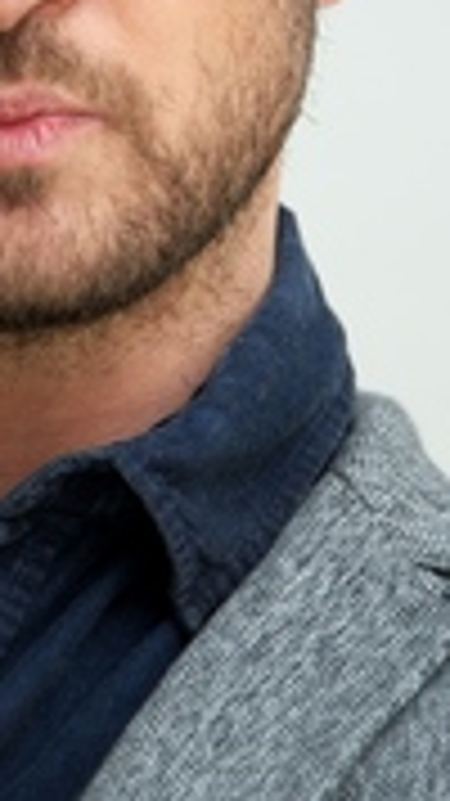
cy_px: 184
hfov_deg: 2.1
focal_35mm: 588
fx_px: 12485
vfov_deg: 3.7
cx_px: 76
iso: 400
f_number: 6.3
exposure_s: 1/60
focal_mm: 250
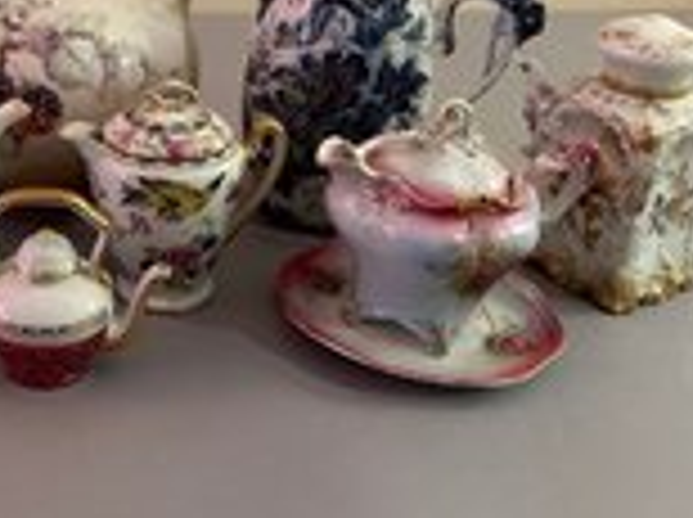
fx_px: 1159
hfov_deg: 31.8
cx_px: 74
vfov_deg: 24.8
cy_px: 106
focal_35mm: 58
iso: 400
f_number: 1.5
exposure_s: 1/60
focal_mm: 5.7
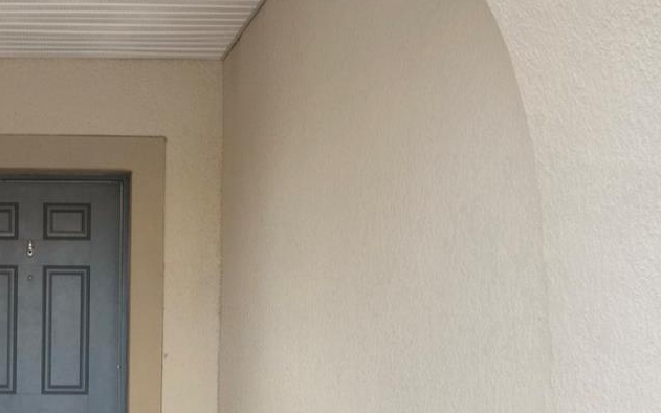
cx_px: -2
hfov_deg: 30.6
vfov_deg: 20.4
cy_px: 401
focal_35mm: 62
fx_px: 1117
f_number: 7.1
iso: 400
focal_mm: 16
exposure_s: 1/100
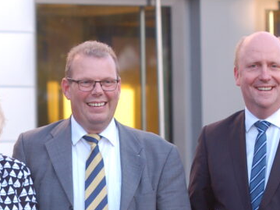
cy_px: 218
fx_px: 2329
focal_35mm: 288
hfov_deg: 6.8
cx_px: -16
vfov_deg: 5.1
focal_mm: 70
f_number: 3.5
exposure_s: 1/200
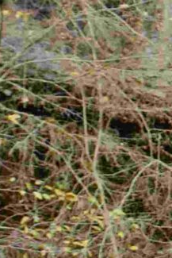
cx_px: 596
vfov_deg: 8.7
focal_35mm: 236
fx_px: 1689
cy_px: 88
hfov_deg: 5.3
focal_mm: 20
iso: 400
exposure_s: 1/100
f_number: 5
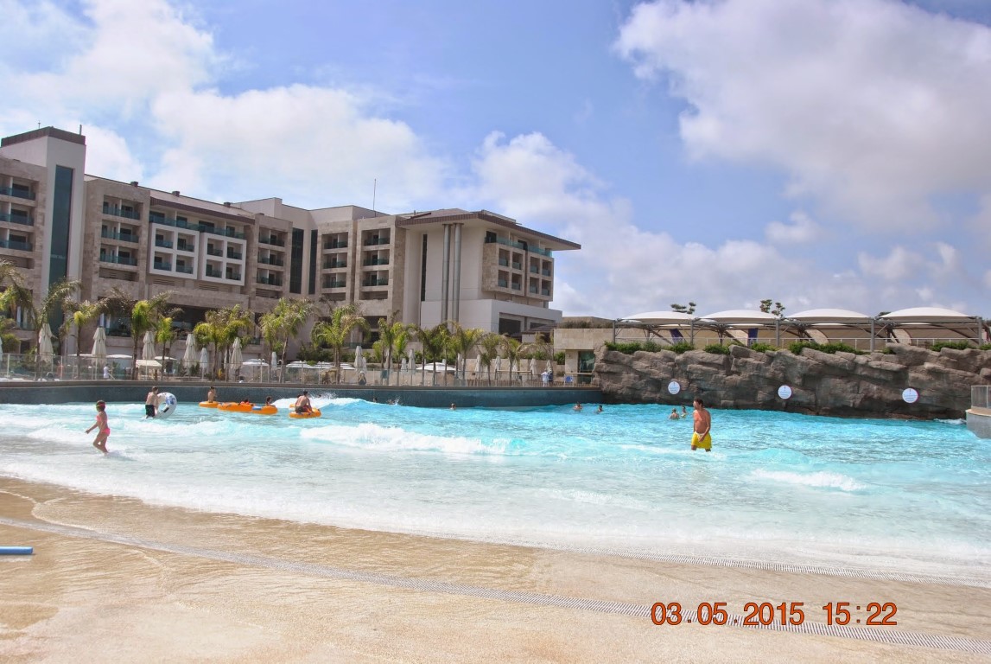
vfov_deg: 43.7
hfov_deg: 61.9
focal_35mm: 30
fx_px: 827
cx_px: 496
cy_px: 332
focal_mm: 20
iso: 100
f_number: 9
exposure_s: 1/320
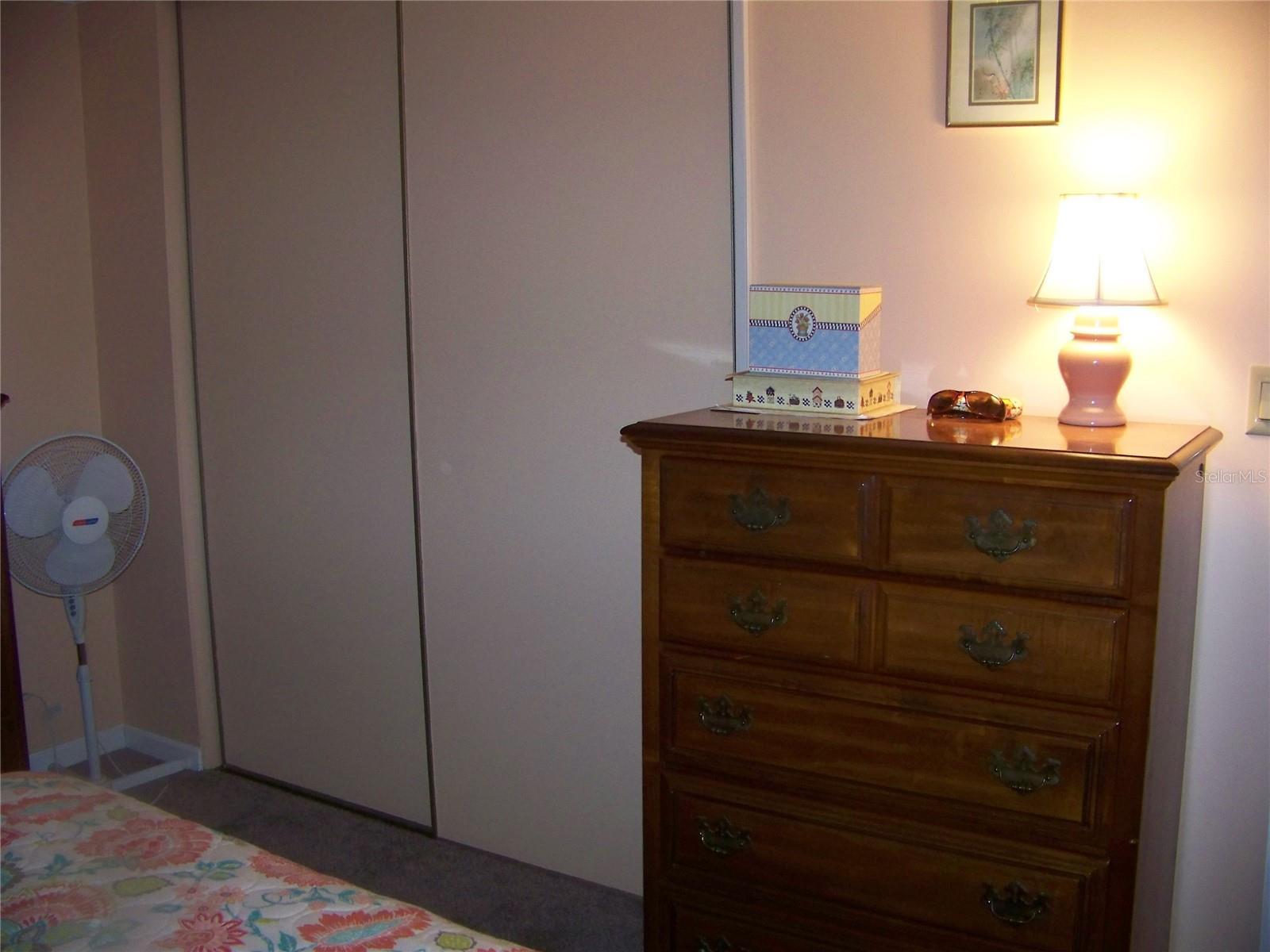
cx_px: 635
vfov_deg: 39.7
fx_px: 1321
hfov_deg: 51.4
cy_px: 476
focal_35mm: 36
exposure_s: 1/30
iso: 200
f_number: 2.8
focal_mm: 5.85
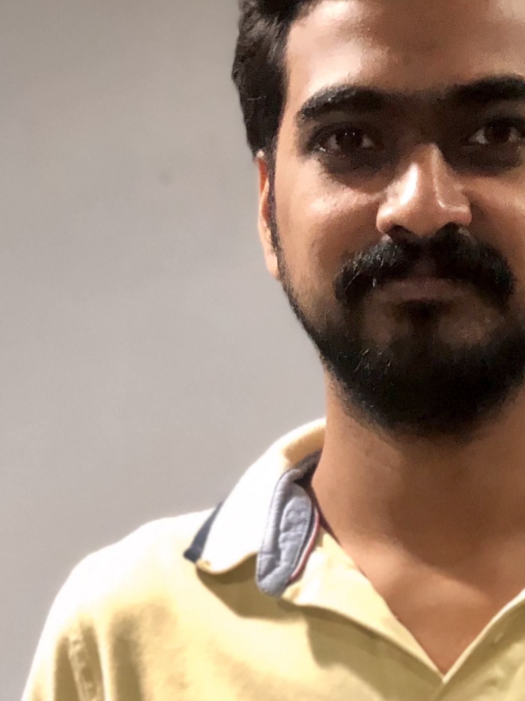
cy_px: 764
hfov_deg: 10.0
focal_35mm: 148
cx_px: 428
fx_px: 2994
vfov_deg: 13.1
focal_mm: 6
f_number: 2.4
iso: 160
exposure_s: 1/20
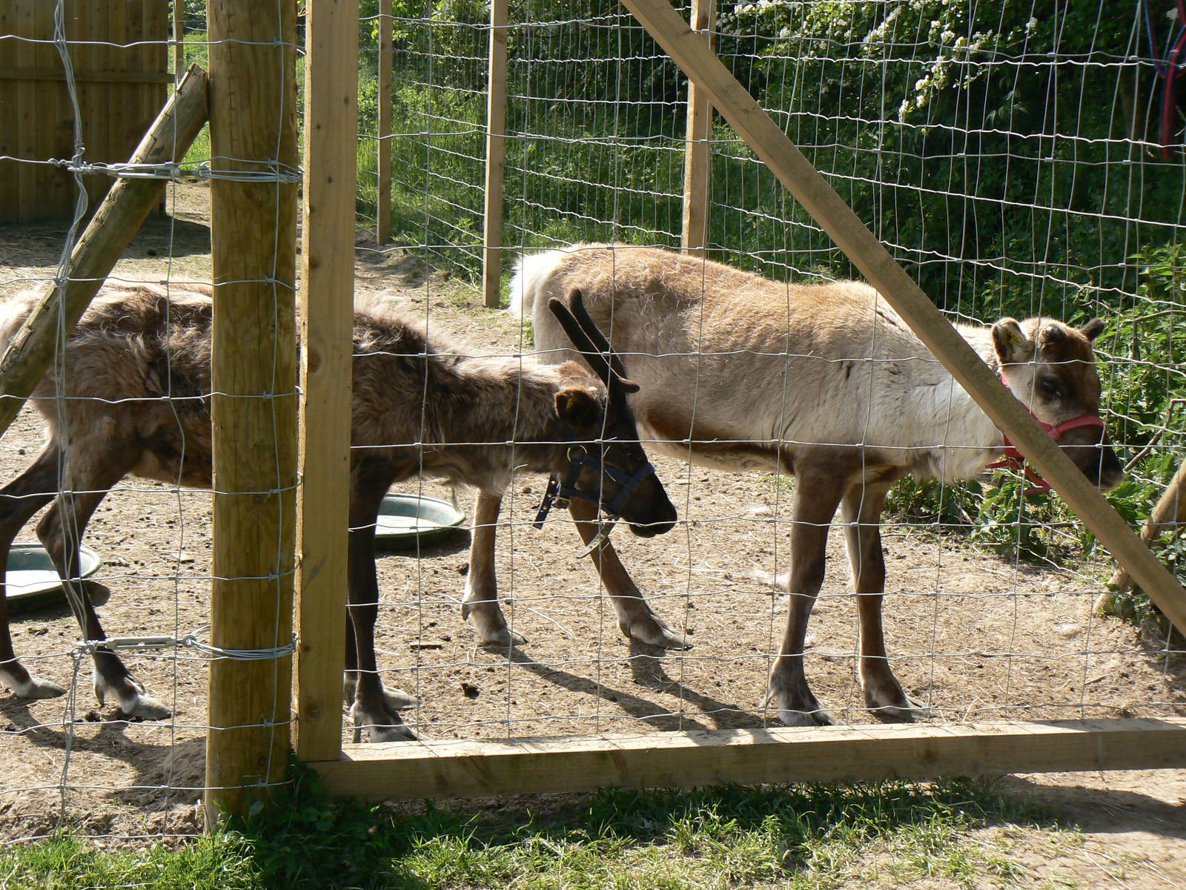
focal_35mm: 59
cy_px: 445
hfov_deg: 32.7
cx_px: 593
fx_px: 2021
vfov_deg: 24.8
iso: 100
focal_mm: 9.8
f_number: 5.6
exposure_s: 1/320
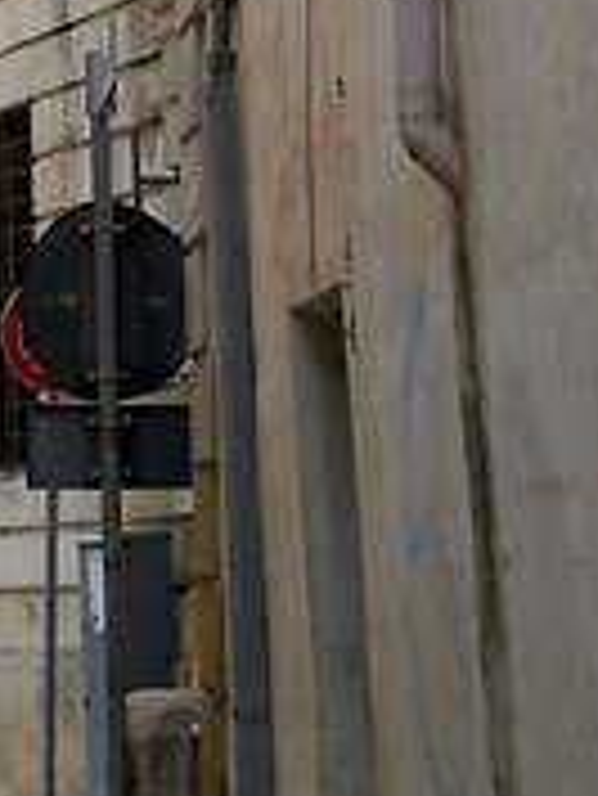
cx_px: -355
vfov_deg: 10.5
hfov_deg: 7.9
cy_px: -211
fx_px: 4256
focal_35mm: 185
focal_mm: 6.72
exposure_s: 1/160
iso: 80
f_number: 5.5
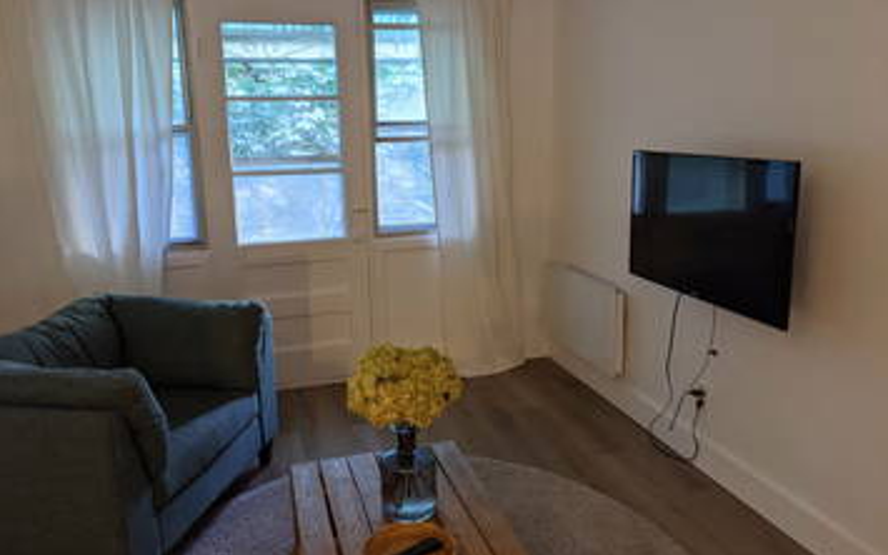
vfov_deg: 43.2
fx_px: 702
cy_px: 275
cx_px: 443
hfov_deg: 64.6
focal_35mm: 29
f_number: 1.73
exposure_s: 1/120
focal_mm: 4.38
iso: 396
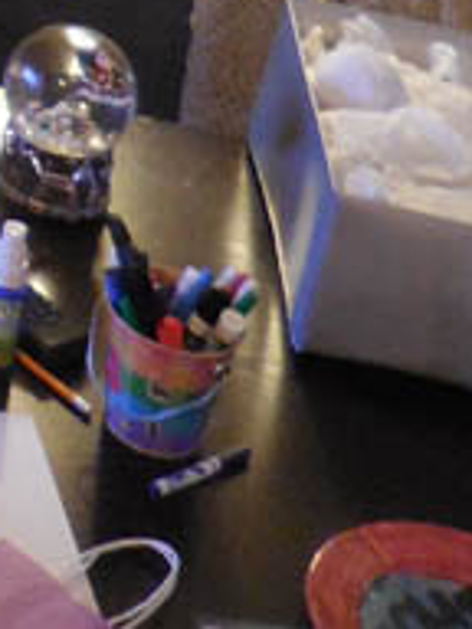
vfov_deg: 16.2
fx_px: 1891
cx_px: -479
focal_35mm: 104
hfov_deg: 12.5
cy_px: -468
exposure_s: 1/8
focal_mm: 4.5
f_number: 3.3
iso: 560
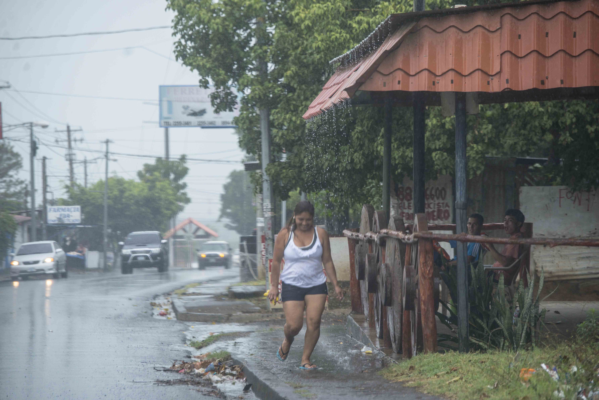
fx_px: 2996
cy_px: 200
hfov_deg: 11.4
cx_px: 300
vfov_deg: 7.6
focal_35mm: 180
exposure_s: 1/500
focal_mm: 180
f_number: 5
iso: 320
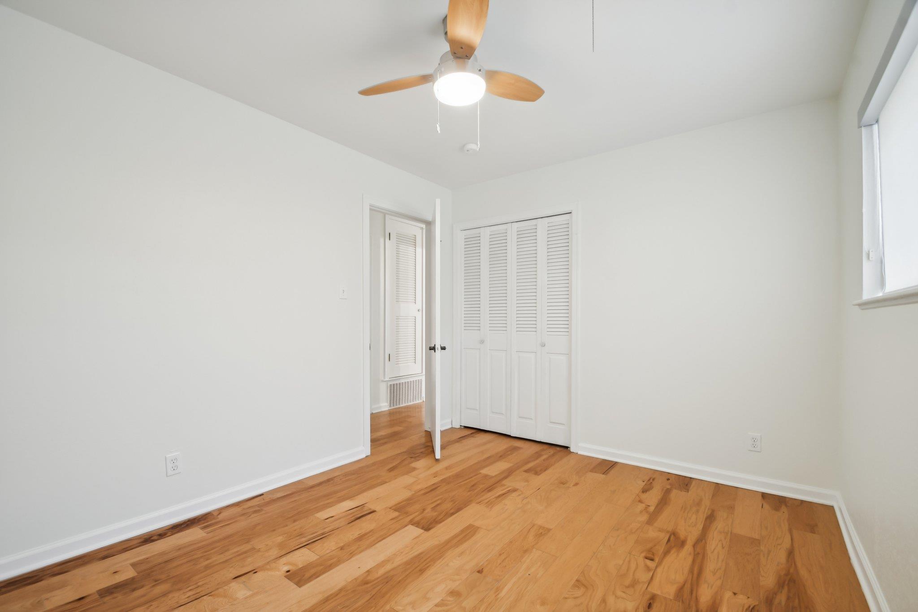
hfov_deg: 100.4
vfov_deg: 77.3
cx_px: 459
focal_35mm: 15
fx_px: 382
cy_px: 306
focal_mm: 10
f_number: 8
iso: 400
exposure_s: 1/4
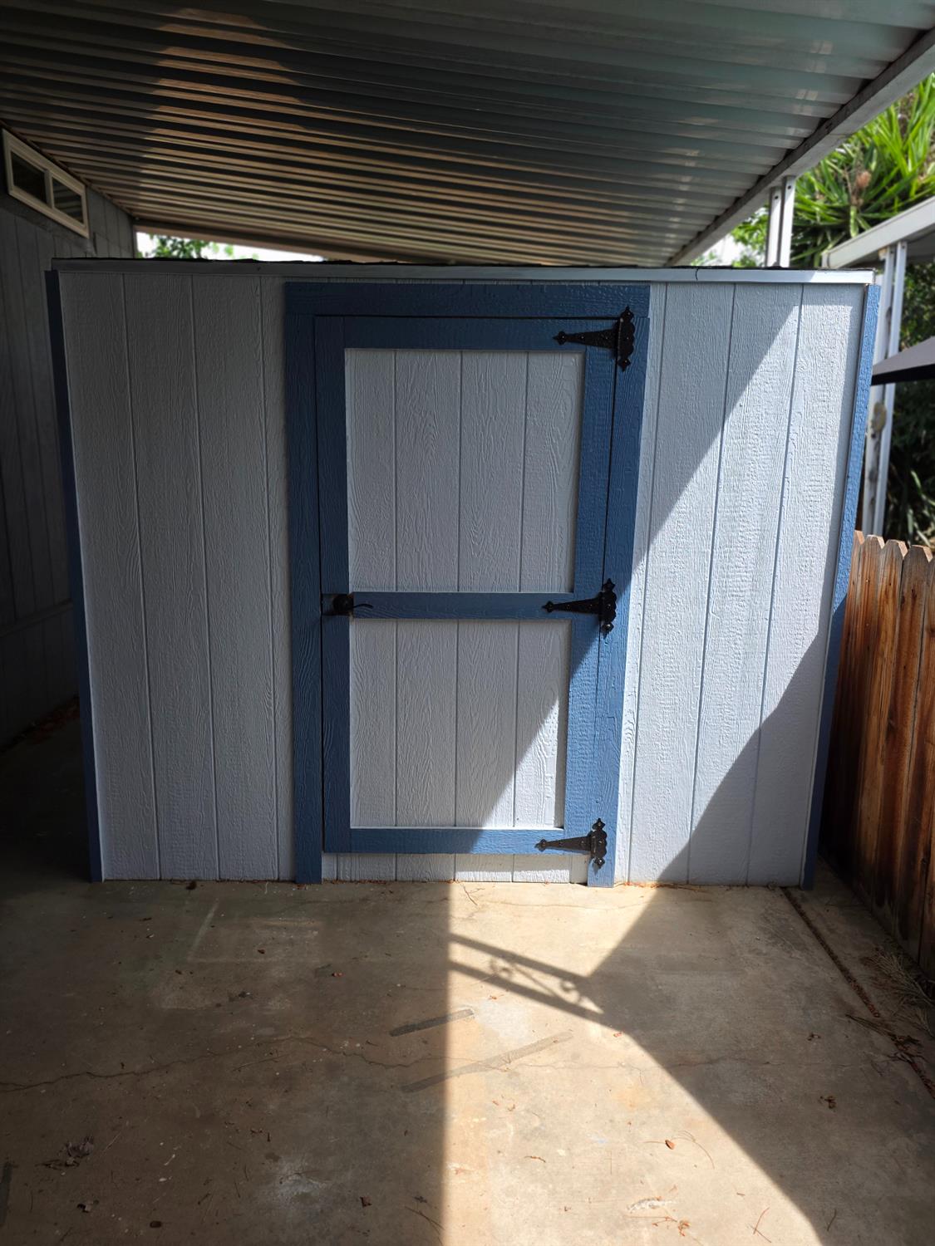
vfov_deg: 73.9
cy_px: 623
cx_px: 468
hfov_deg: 58.9
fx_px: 828
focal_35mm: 23
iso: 80
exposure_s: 1/1425
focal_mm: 6.3
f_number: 1.7
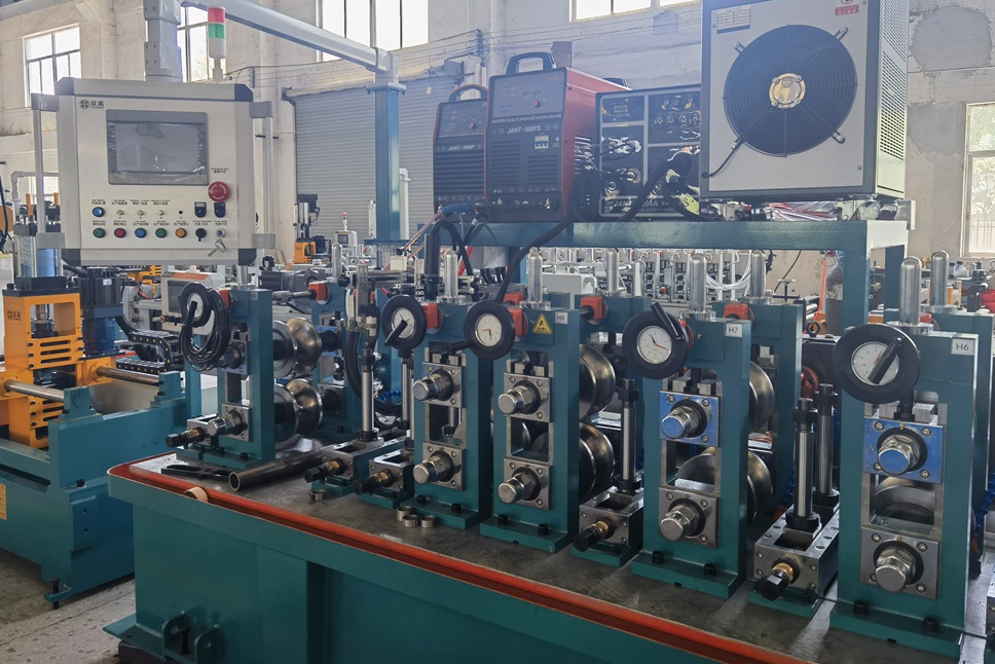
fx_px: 802
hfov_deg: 63.6
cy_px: 285
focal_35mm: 29
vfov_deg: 44.9
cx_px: 492
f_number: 1.9
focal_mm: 6.67
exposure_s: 1/100
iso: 80
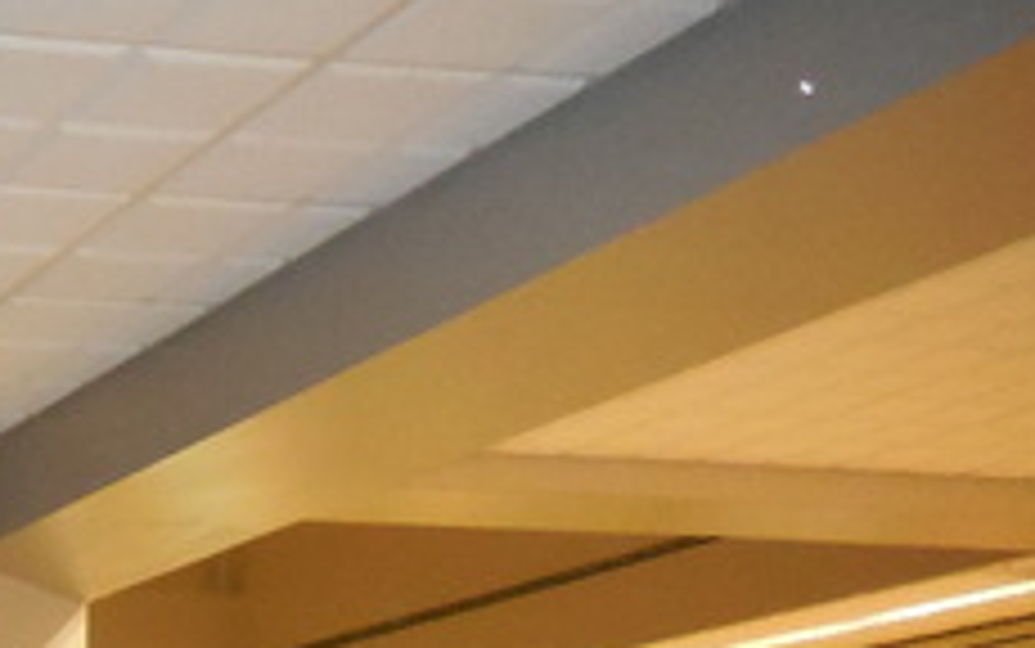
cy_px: 1206
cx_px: -531
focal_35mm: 83
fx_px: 2342
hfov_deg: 21.0
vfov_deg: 13.8
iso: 1000
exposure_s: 1/25
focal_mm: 4.5
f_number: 3.7
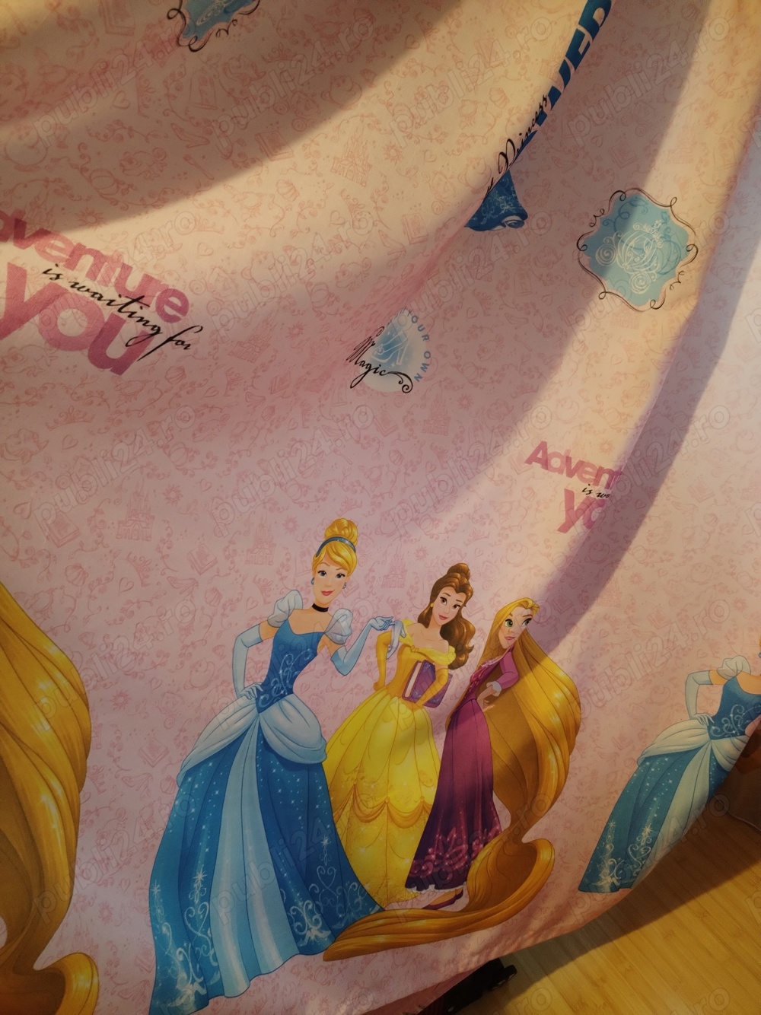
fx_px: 762
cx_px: 380
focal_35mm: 26
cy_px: 508
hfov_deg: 53.0
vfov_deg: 67.3
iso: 1106
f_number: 1.8
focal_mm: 4.75
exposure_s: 1/25
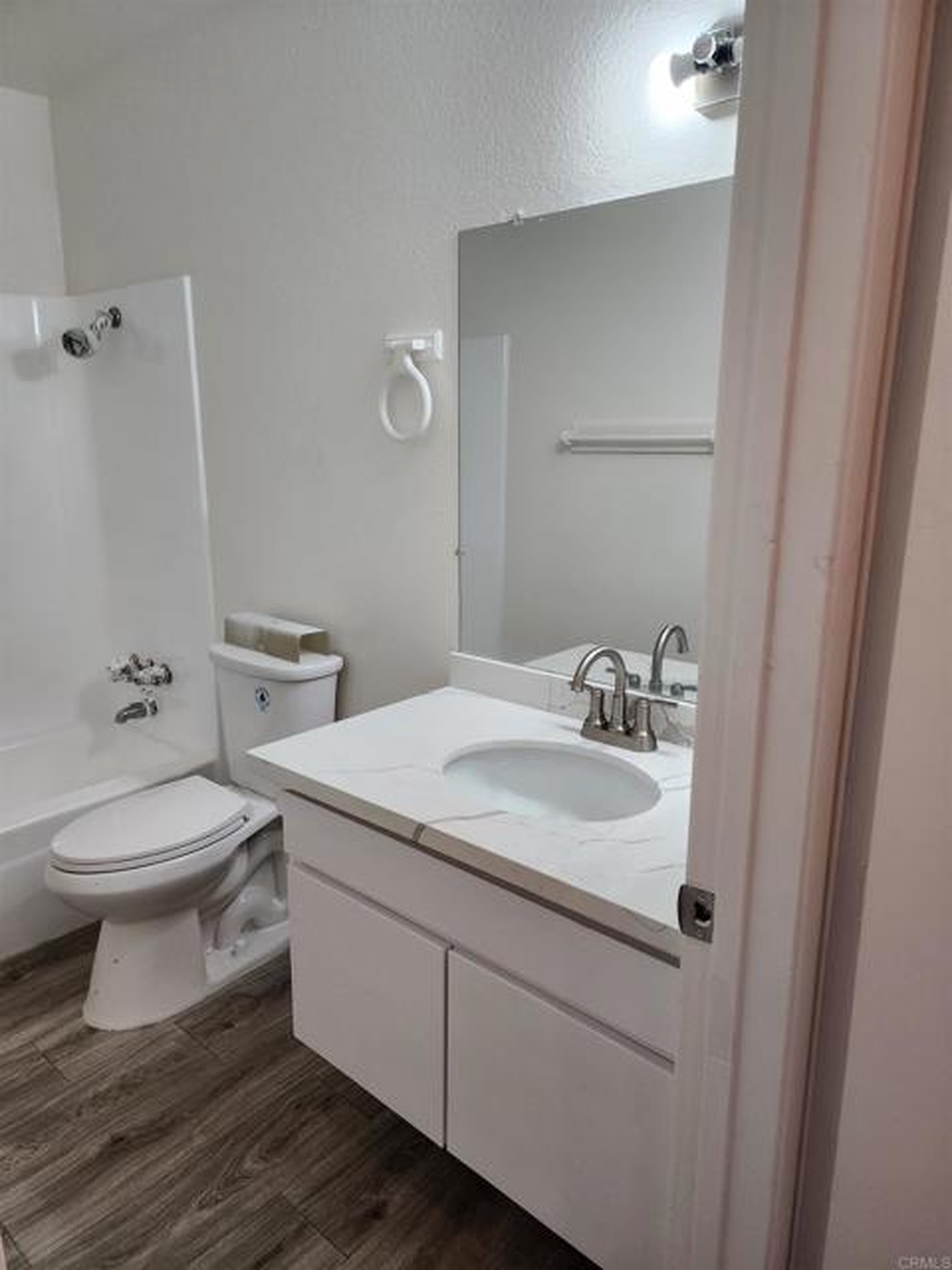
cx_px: 476
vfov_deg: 73.9
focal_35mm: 23
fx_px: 843
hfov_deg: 58.9
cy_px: 635
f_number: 1.8
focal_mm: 6.4
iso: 160
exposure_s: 1/180
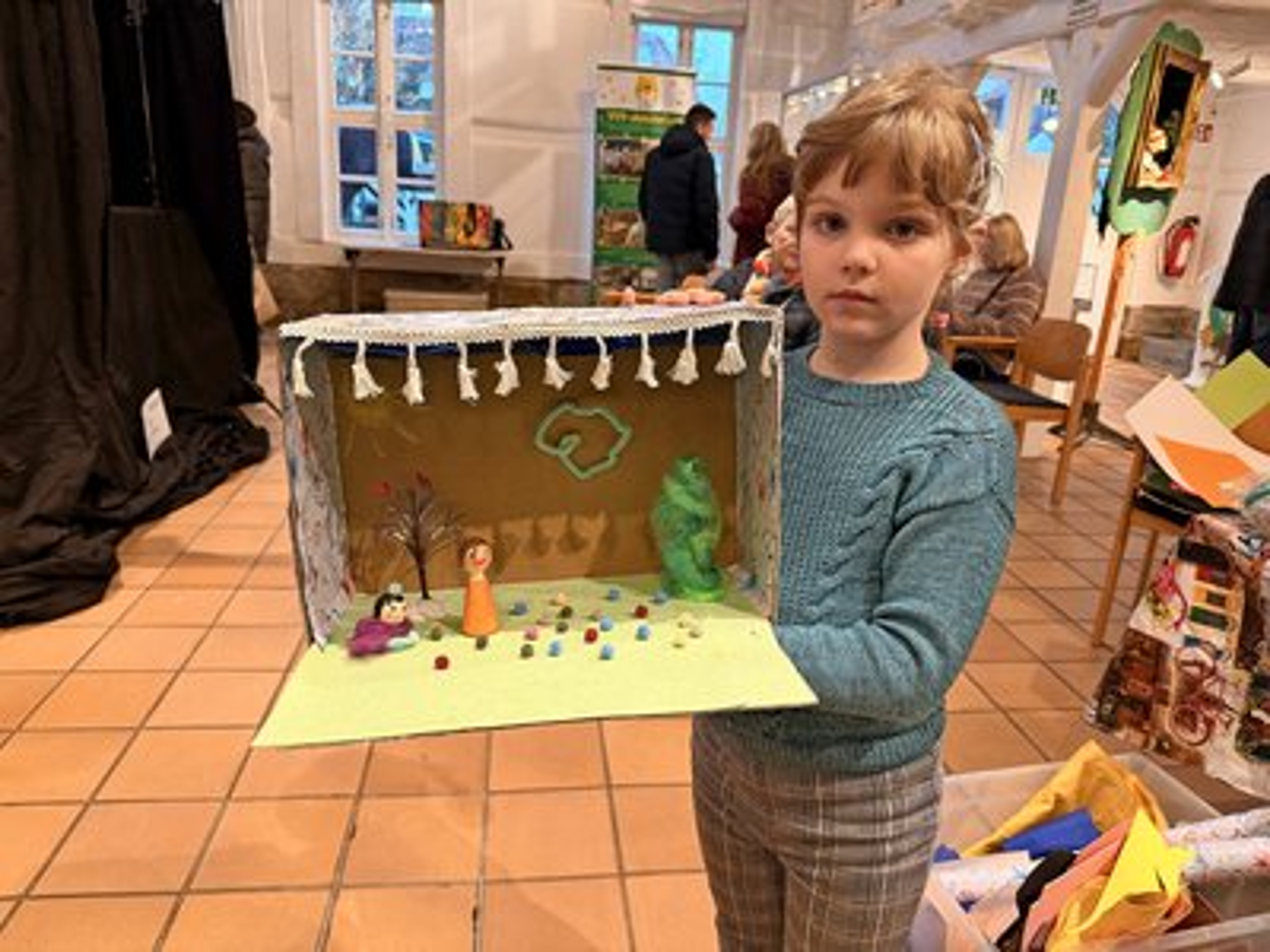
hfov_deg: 71.6
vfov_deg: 56.8
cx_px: 635
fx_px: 881
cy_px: 476
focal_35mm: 24
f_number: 1.78
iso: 200
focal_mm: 6.76
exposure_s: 1/66
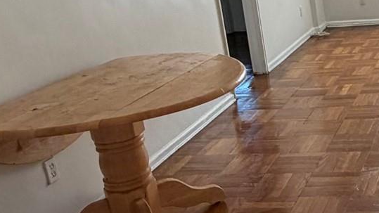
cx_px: 409
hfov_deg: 32.1
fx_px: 583
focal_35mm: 58
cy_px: 71
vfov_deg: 20.6
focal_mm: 2.22
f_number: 2.2
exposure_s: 1/121
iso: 200
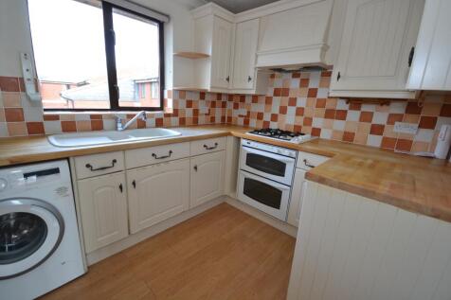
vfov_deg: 77.3
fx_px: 188
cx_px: 226
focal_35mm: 15
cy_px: 150
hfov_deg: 100.4
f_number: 4
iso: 400
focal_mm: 10
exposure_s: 1/60
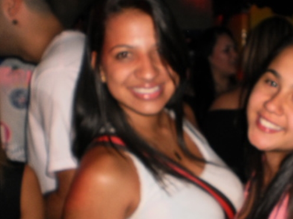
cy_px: 121
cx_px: 231
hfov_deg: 32.4
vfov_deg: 25.2
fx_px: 491
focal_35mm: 58
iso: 125
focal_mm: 6.3
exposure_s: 1/30
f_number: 3.1
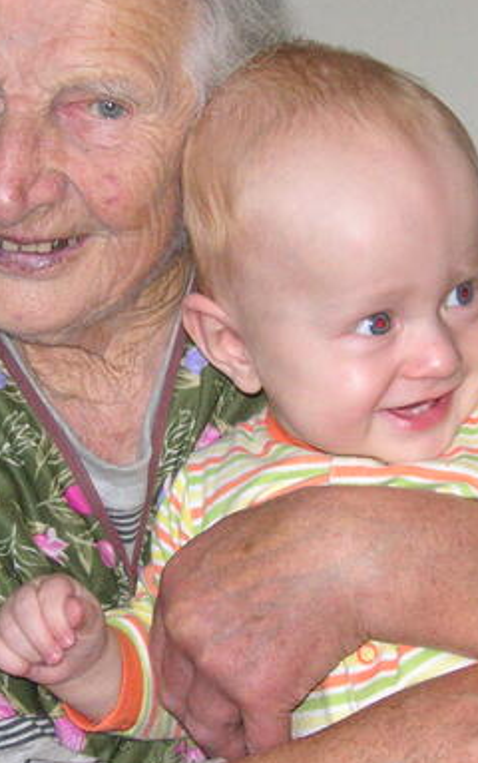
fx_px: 2164
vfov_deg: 20.0
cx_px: 245
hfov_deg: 12.6
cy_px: 351
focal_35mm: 104
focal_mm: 7.8
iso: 160
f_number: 3.3
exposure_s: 1/45
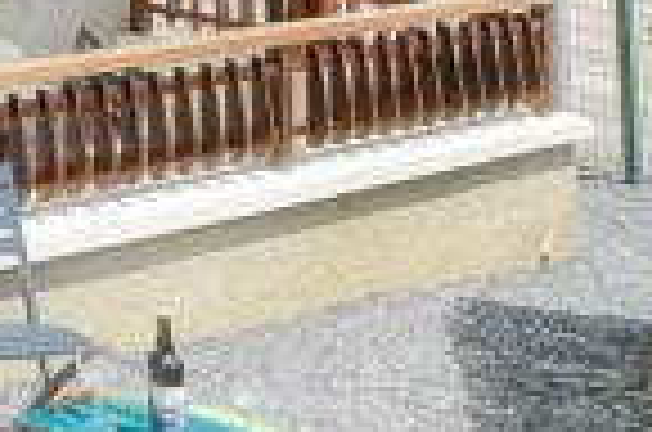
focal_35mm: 83
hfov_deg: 18.1
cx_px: -598
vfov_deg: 15.6
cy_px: -124
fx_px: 1500
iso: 200
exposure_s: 1/85
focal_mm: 10
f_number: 9
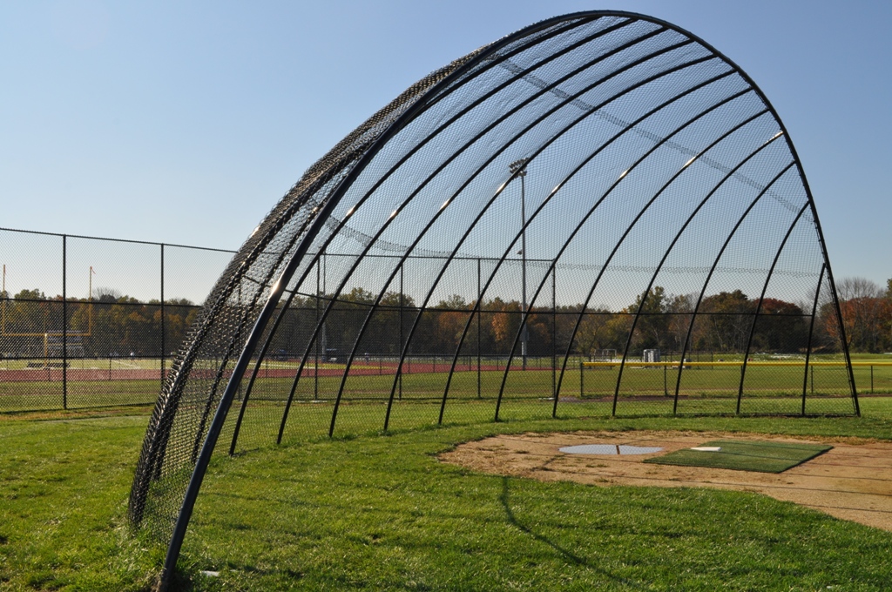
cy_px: 296
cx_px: 446
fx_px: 891
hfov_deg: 53.2
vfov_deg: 36.8
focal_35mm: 36
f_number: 16
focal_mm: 24
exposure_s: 1/200
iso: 200
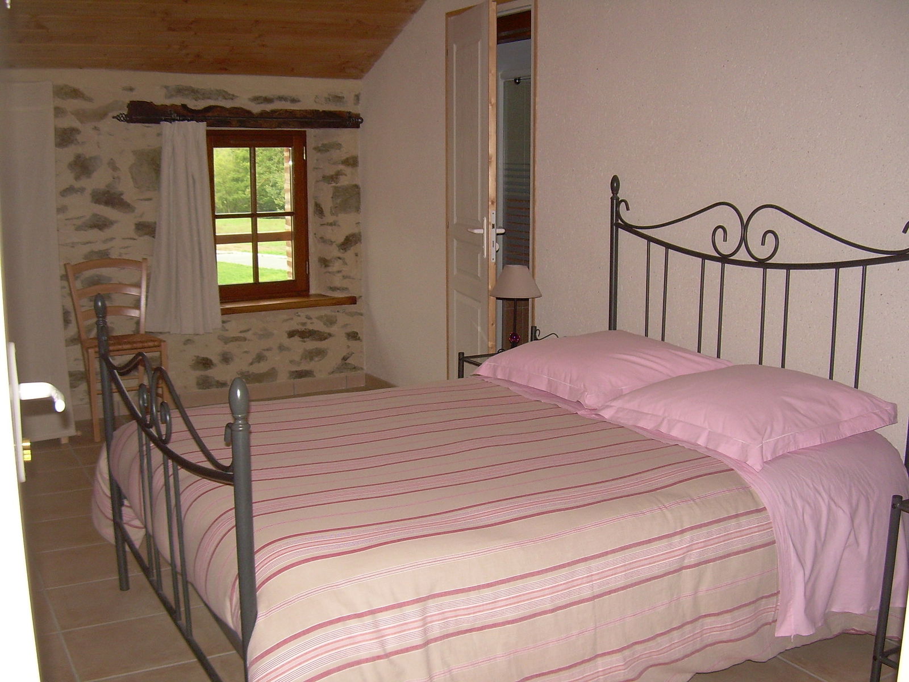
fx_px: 998
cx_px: 454
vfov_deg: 37.7
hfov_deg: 49.0
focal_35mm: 38
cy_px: 341
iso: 130
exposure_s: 1/60
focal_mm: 6.3
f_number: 2.8
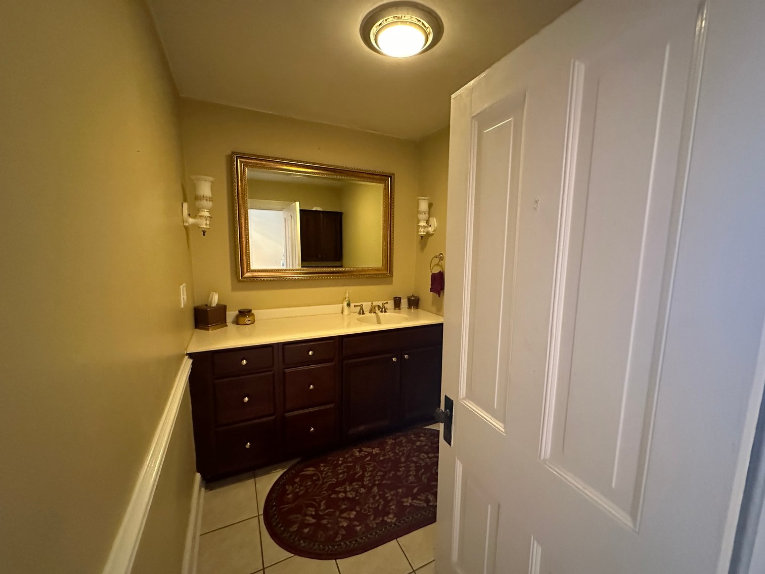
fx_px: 309
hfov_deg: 102.1
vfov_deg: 85.7
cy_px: 287
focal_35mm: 14
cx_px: 382
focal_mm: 2.22
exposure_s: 1/40
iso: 1000
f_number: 2.2
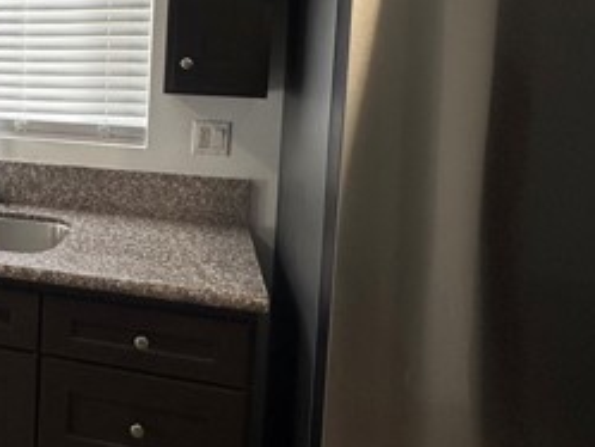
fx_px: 619
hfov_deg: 44.2
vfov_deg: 38.7
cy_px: 112
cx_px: 7
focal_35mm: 36
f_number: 2.2
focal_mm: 2.22
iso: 40
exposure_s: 1/108
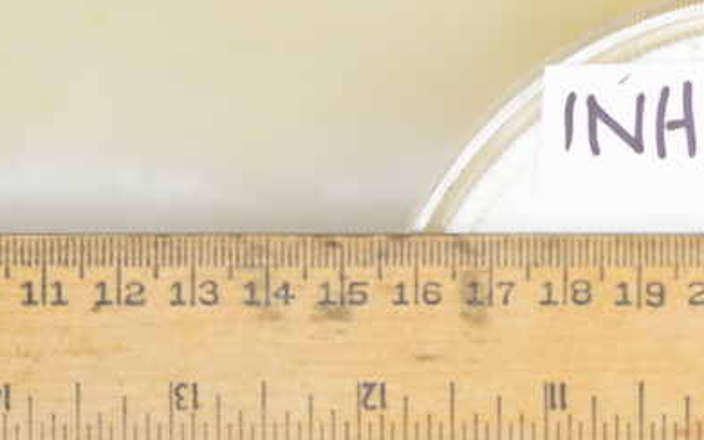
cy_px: -147
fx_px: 3608
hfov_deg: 11.0
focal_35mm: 188
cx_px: 776
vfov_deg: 6.9
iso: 900
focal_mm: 60
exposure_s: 1/125
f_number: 3
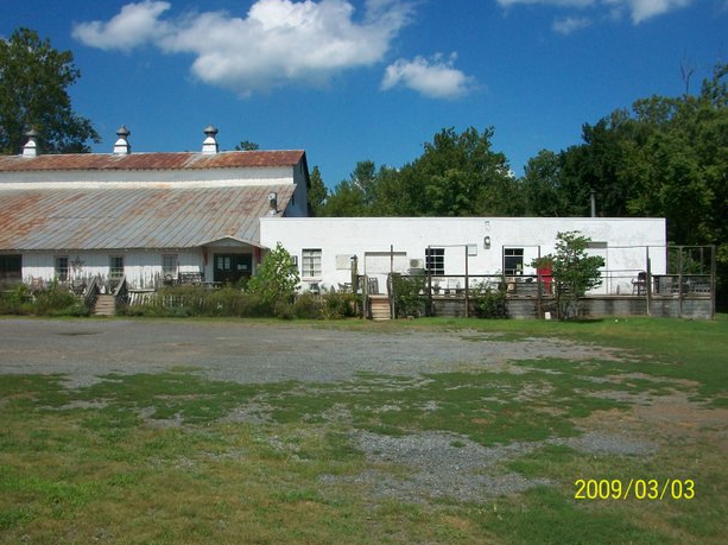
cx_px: 358
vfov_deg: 40.7
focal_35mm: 35
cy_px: 271
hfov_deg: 52.7
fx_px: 736
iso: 80
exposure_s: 1/800
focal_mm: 5.7
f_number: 5.5
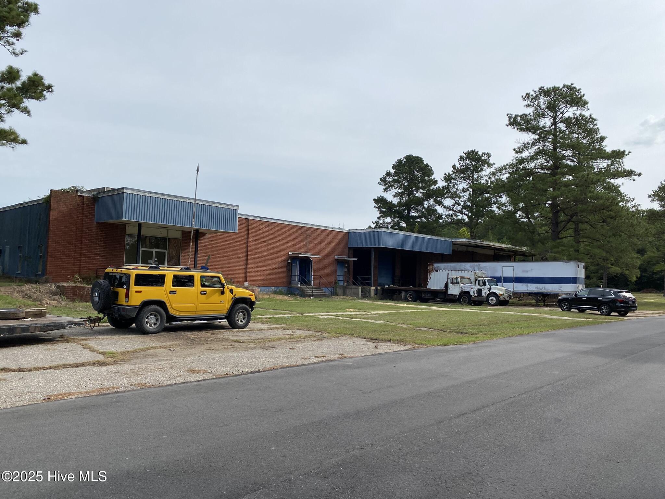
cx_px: 332
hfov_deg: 67.3
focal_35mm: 26
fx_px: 499
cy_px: 250
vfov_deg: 53.1
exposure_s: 1/3846
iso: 32
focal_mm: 4.25
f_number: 1.8
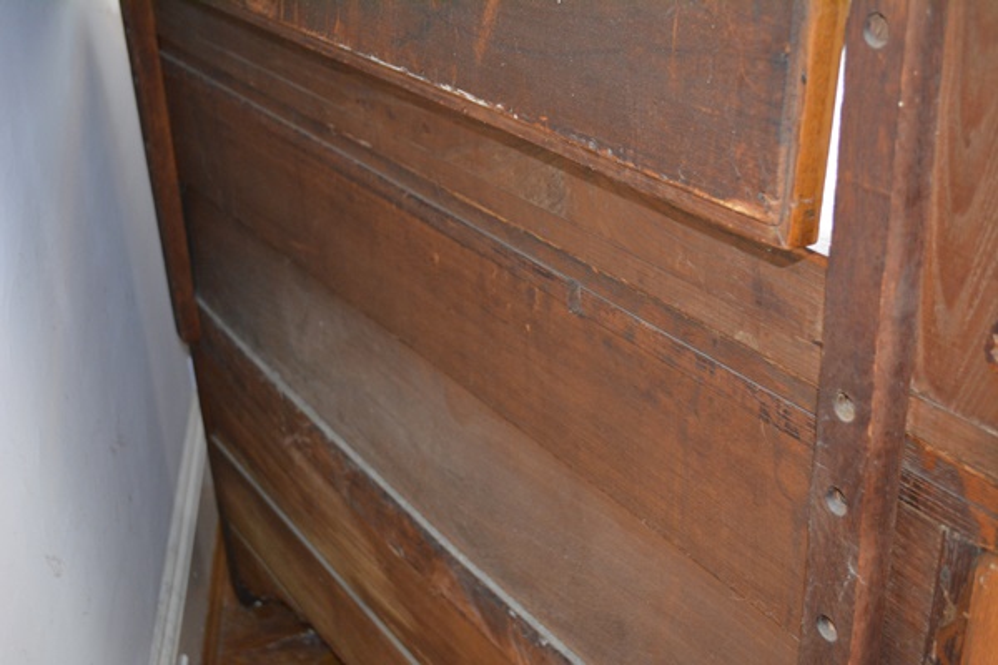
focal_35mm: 45
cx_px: 499
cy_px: 332
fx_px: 1247
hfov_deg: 43.6
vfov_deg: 29.9
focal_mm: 30
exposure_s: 1/60
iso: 2200
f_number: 4.5
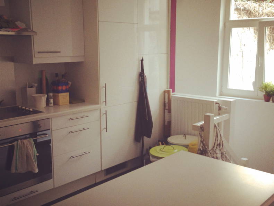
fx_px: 261
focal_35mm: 33
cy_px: 103
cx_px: 137
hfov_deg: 55.4
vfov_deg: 42.9
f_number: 2.4
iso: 50
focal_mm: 4.12
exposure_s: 1/20
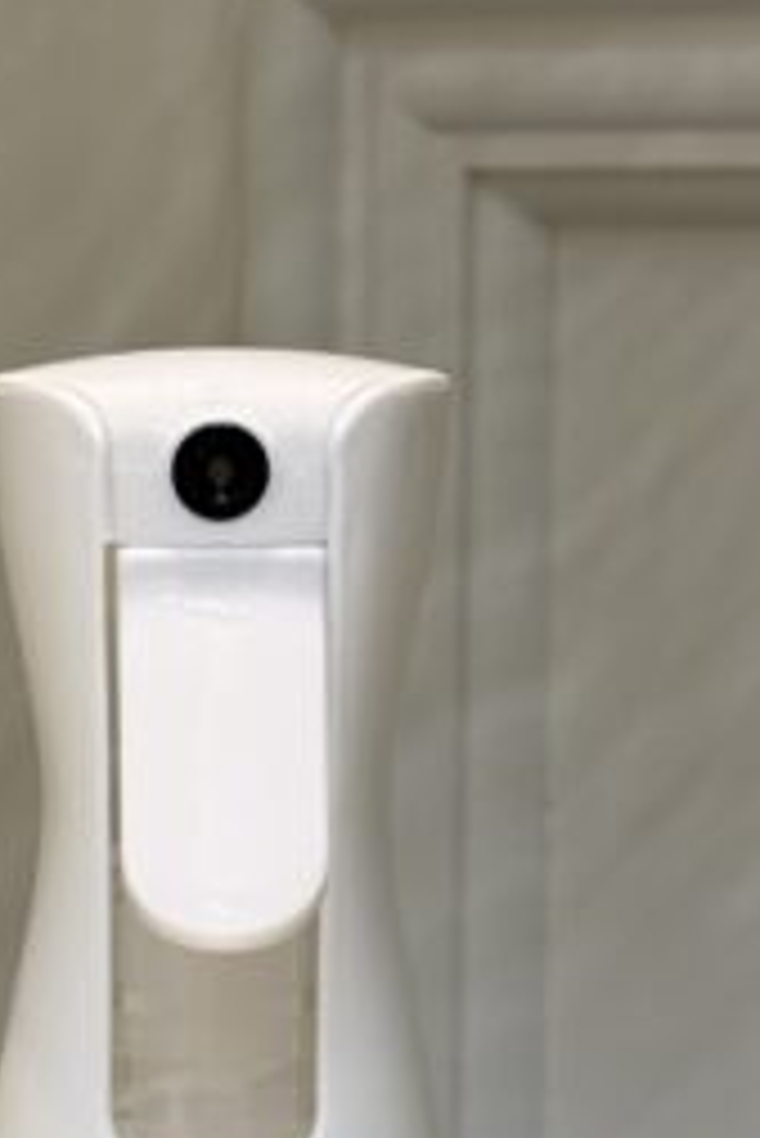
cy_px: 902
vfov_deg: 17.9
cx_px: -72
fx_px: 3573
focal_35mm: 113
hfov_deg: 12.0
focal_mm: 6.76
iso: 100
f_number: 1.78
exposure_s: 1/100
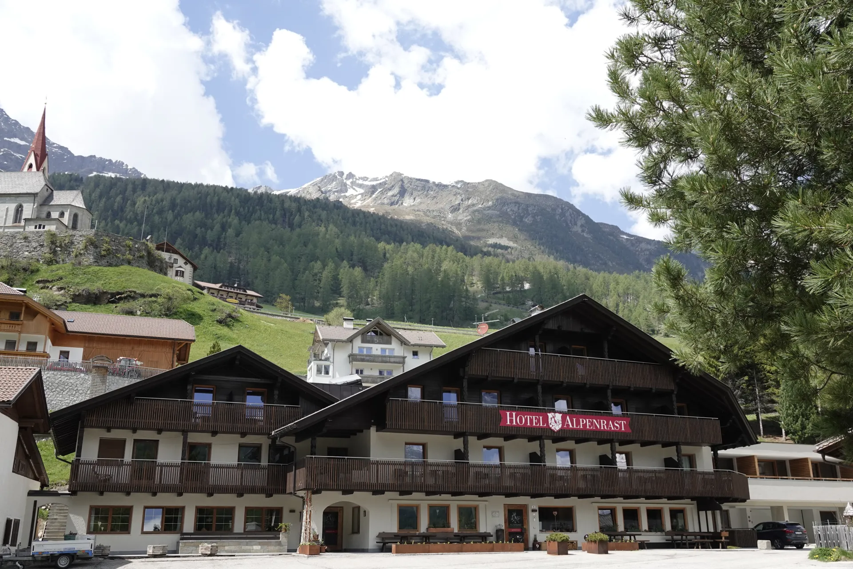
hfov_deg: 57.2
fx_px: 782
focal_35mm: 33
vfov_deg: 40.0
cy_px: 284
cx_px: 426
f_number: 2.8
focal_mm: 12.04
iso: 200
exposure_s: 1/2000
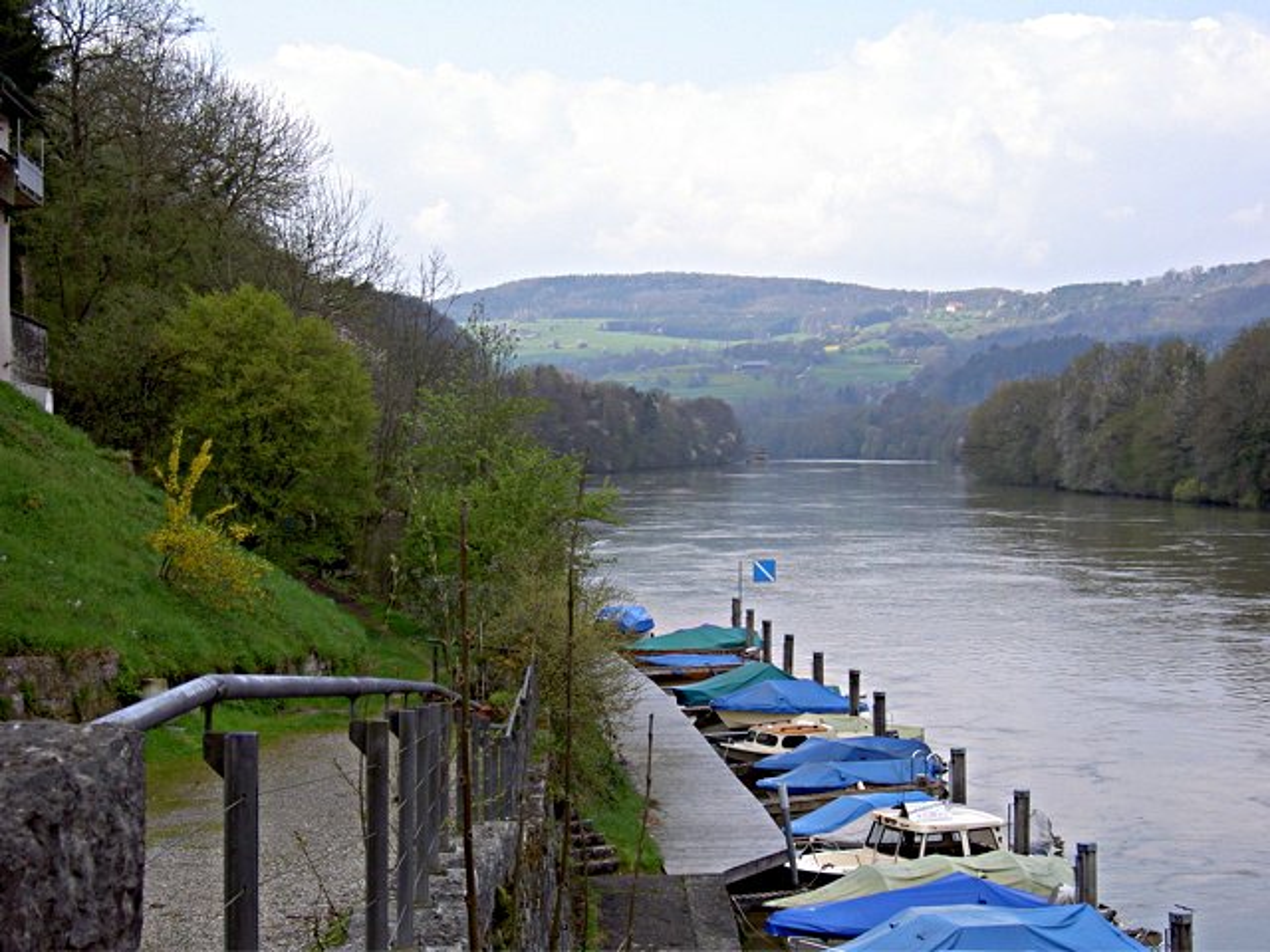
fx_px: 2201
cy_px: 476
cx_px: 635
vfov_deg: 24.4
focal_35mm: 60
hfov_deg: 32.2
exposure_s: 1/320
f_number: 3.8
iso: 50
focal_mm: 9.9
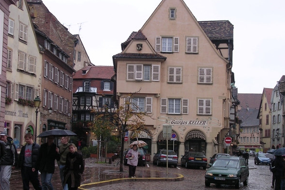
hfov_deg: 33.9
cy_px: 103
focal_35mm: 59
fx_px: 467
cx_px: 142
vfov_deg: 23.0
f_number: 3.3
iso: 100
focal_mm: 8.5
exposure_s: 1/157
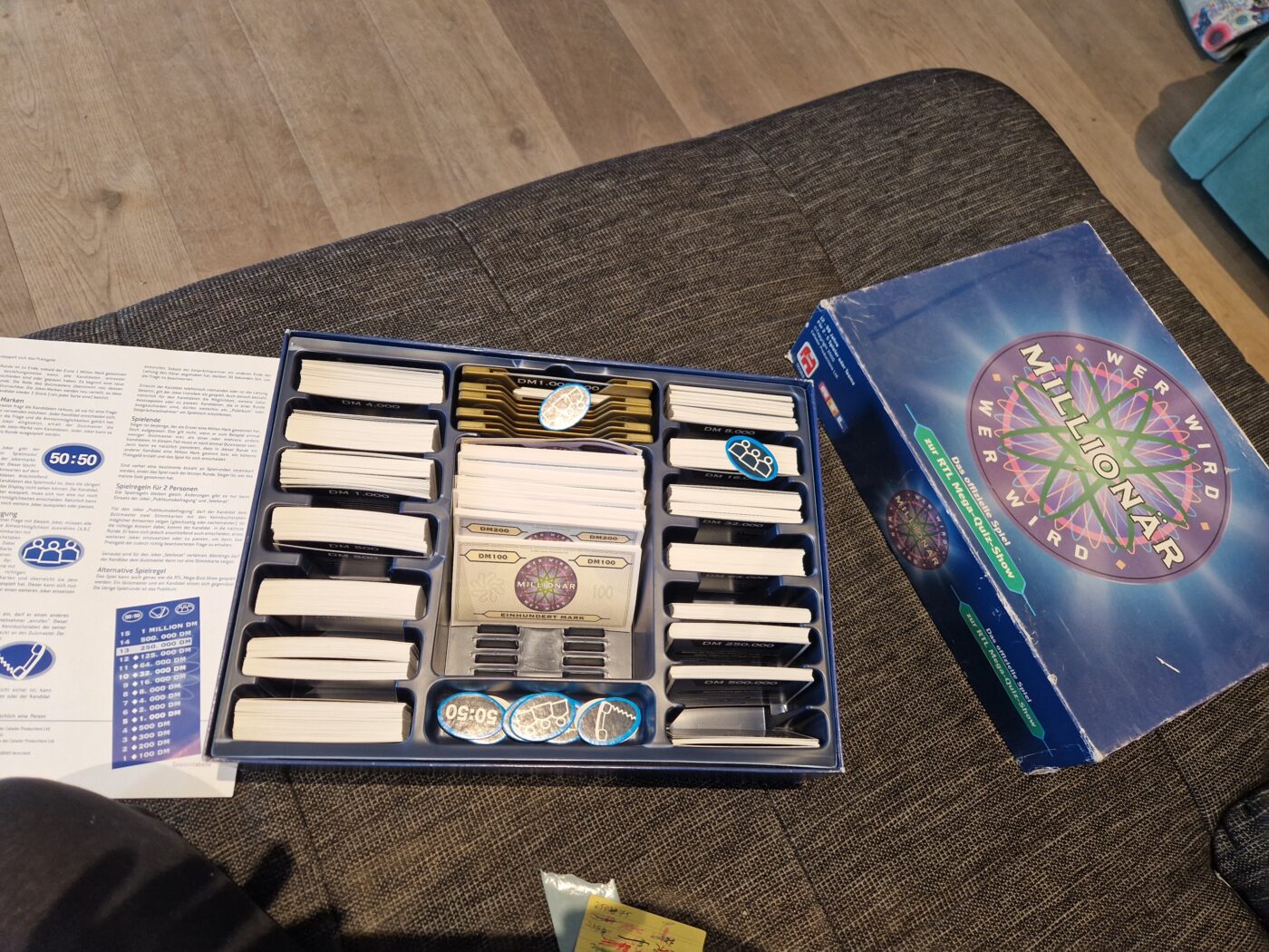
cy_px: 476
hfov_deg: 73.9
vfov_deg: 58.9
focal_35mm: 23
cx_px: 634
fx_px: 843
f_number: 1.8
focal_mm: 5.4
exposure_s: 1/100
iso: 50
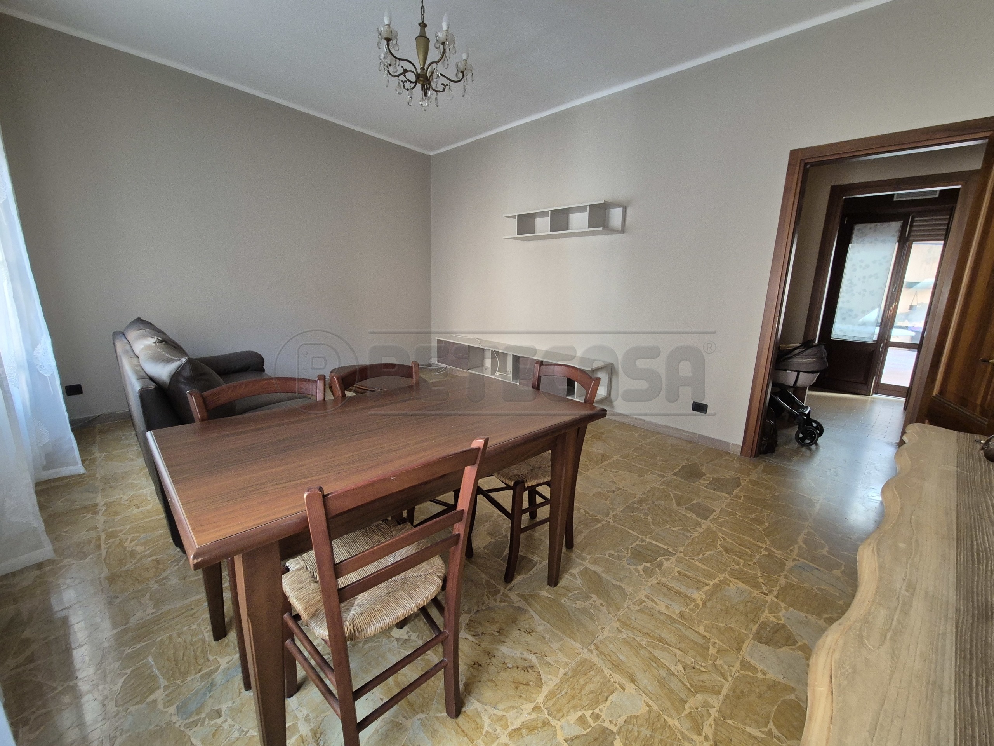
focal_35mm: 13
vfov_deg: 89.9
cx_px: 497
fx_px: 373
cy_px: 373
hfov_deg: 106.2
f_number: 2.2
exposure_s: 1/50
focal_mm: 2.2
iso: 640
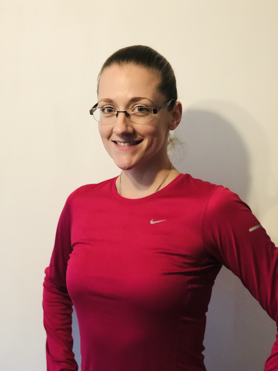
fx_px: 610
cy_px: 186
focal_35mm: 57
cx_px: 139
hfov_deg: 25.7
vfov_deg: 33.8
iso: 500
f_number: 2.8
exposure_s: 1/33
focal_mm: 6.6
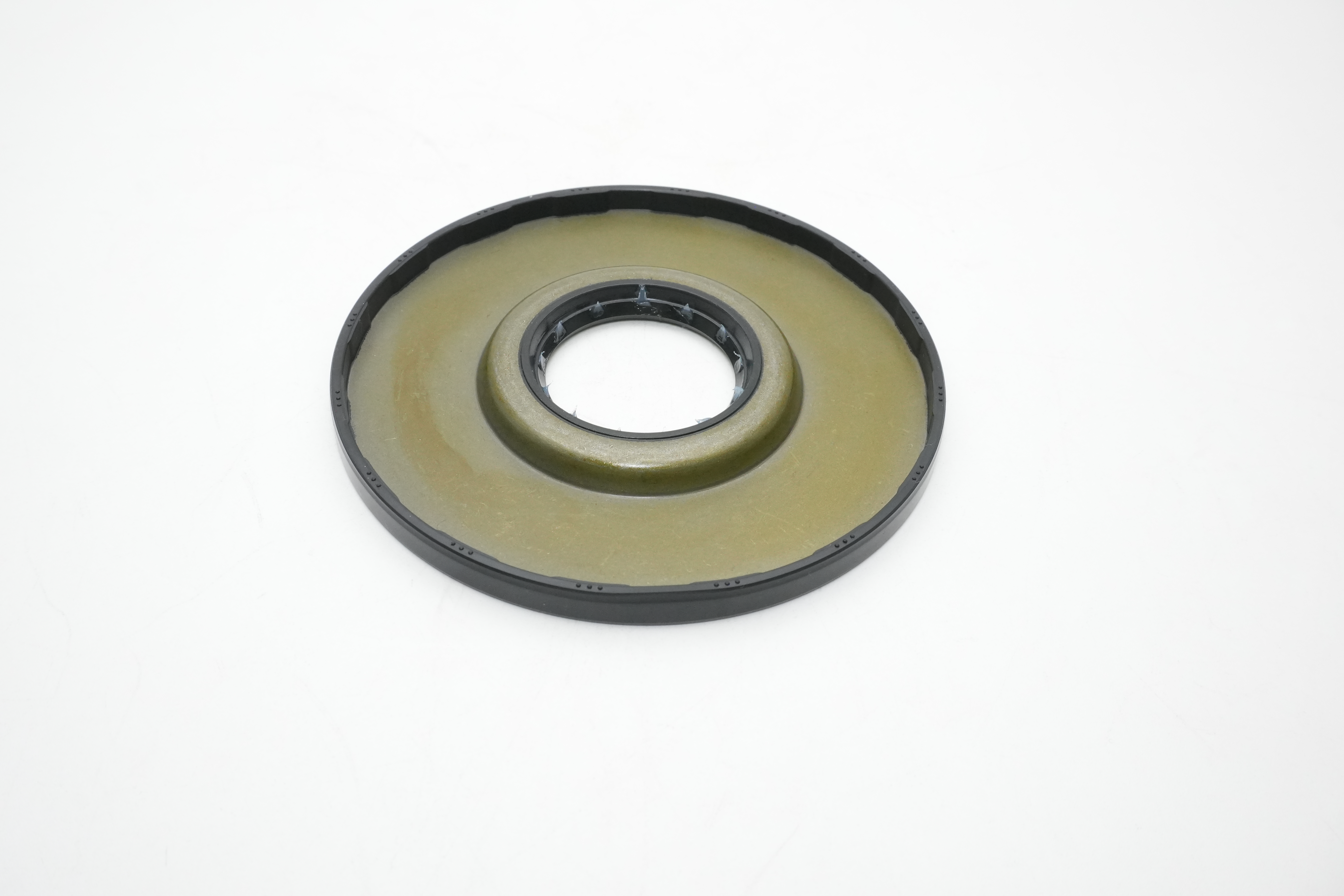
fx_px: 1232
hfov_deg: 57.2
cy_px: 448
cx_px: 672
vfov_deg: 40.0
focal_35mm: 33
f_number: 11
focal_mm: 22
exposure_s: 1/160
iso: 2000
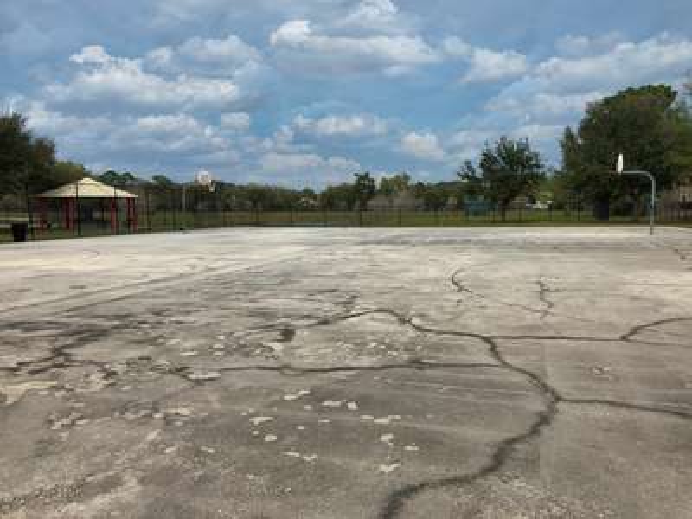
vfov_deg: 49.7
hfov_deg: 63.4
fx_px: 560
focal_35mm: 28
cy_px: 260
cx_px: 346
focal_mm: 4
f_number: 1.8
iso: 20
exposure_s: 1/2404
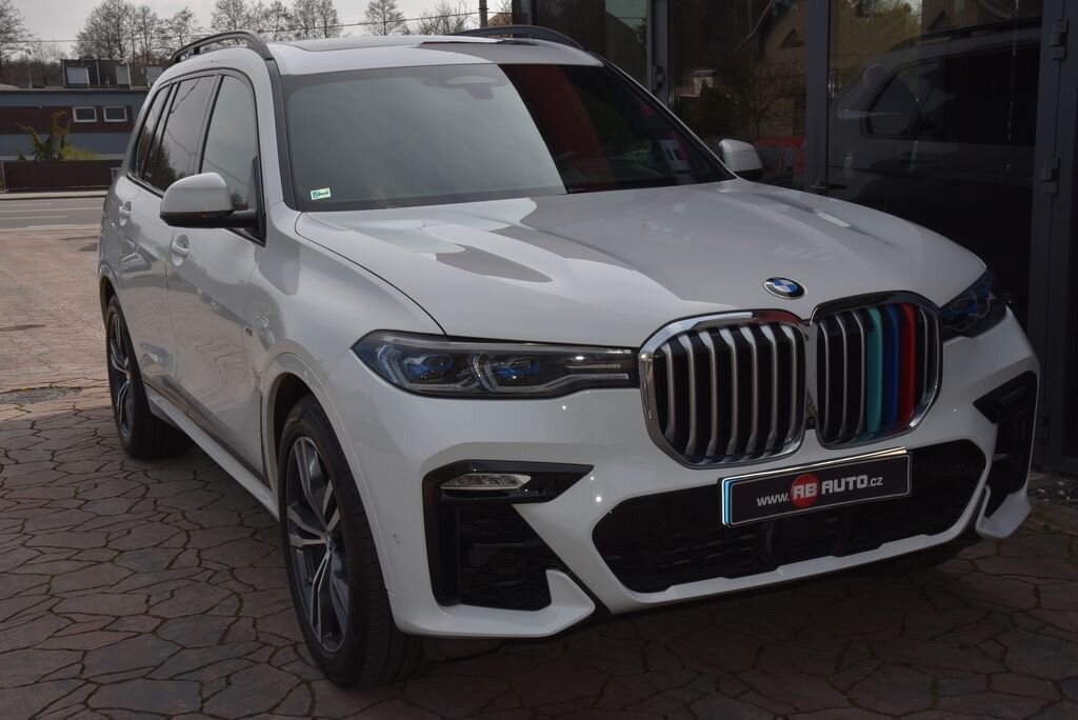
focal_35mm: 48
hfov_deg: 41.1
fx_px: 1438
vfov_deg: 28.1
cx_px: 539
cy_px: 360
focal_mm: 48
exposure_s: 1/200
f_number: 20
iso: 500
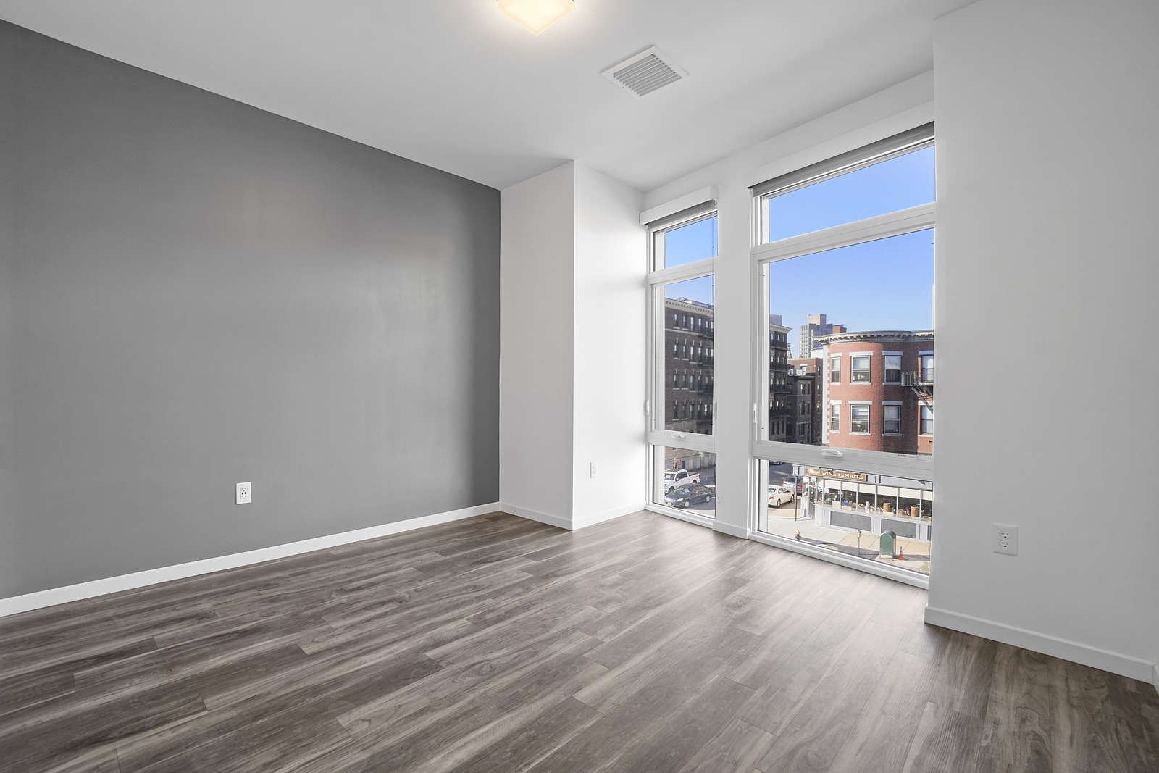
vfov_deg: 77.3
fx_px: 483
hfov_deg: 100.4
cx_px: 580
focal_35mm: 15
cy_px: 386
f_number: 11
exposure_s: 1/6
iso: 500
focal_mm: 10
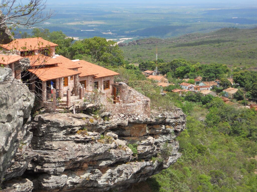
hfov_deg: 21.3
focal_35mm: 92
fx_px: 683
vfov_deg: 16.1
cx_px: 128
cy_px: 96
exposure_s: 1/400
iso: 80
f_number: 5.4
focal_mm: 16.5
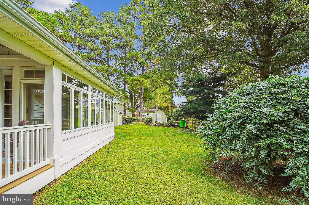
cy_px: 102
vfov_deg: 67.3
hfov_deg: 90.1
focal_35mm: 18
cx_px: 154
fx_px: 154
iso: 100
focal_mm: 18
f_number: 6.3
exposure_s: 1/100
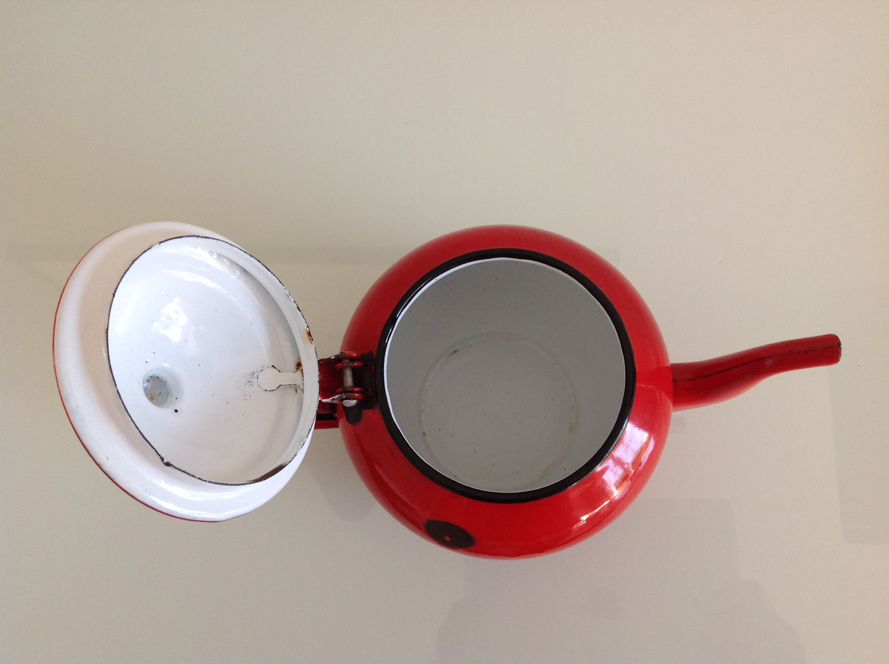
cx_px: 444
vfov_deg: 40.6
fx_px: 898
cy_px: 332
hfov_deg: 52.7
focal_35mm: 35
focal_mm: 4.28
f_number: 2.4
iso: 64
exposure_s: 1/60
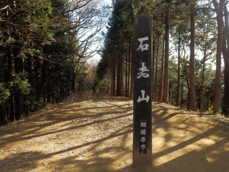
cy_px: 86
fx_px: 218
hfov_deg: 55.4
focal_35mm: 33
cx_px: 114
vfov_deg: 42.9
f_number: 3.7
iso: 80
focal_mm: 5.9
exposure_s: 1/200
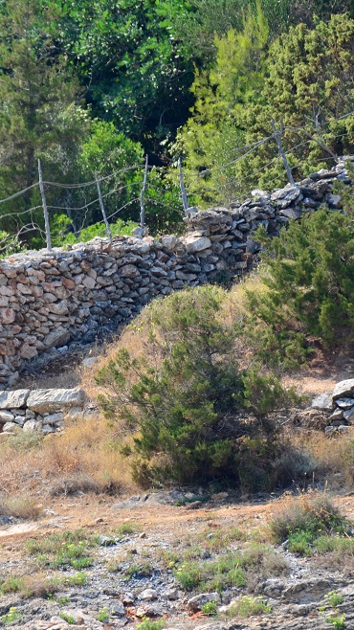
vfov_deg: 3.2
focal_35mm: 666
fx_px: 11117
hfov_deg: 1.8
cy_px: 315
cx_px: 2
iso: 400
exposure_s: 1/800
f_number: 5.6
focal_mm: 280
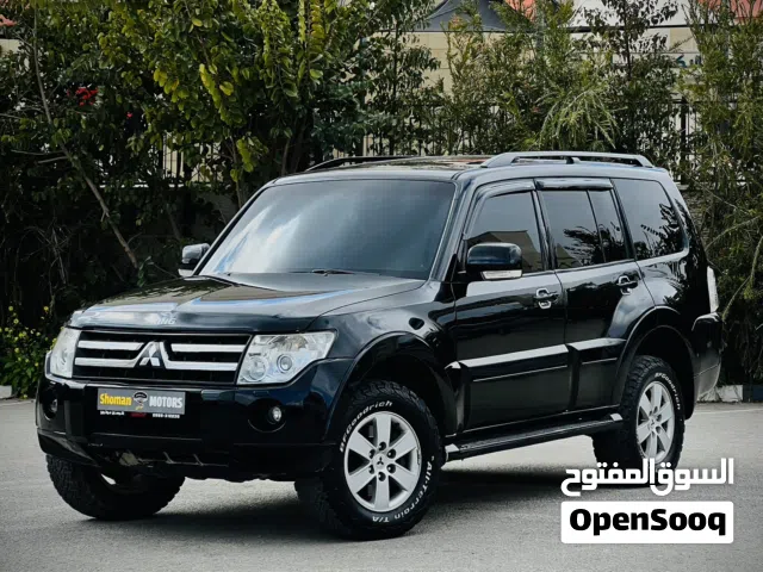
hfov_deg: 25.3
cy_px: 286
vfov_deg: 19.1
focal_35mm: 77
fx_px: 1697
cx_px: 382
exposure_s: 1/367
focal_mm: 9
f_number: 2.8
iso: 32
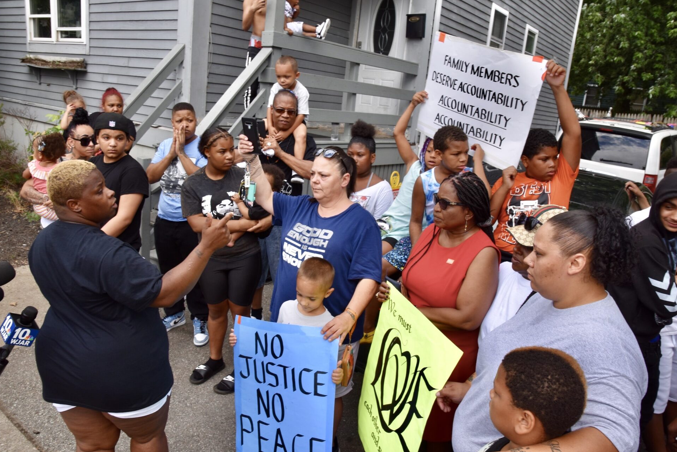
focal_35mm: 27
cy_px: 222
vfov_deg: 48.7
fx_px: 499
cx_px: 336
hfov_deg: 68.3
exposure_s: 1/250
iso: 280
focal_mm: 17
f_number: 8
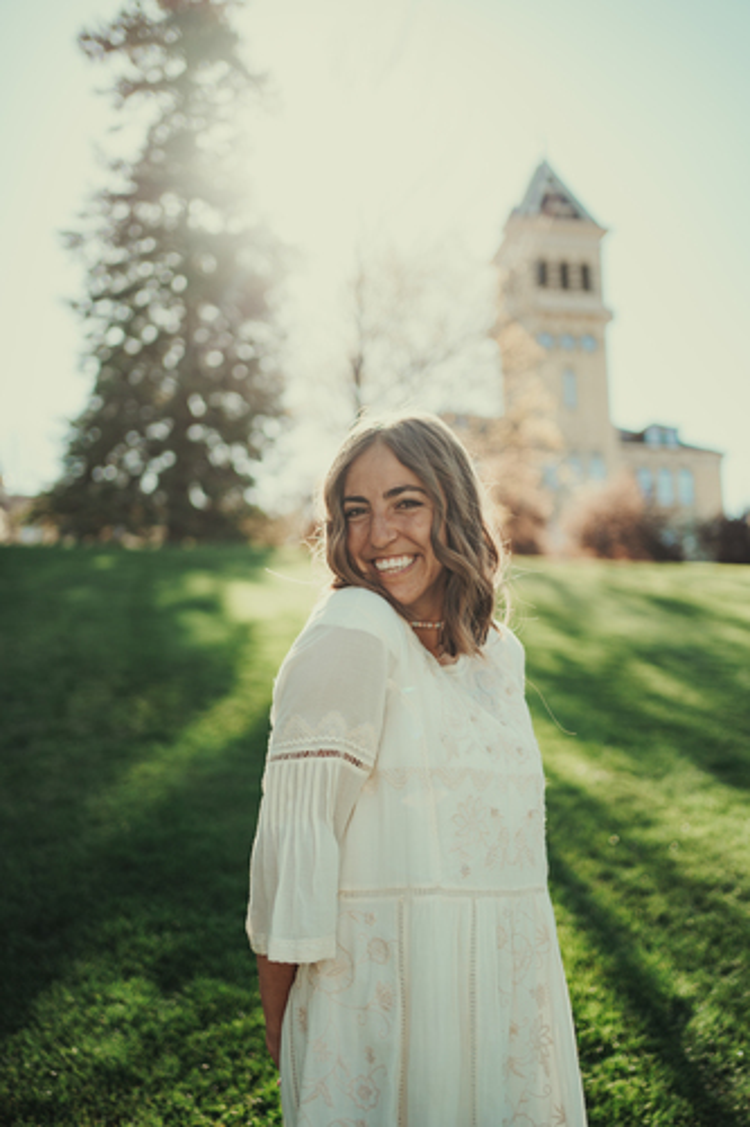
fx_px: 1094
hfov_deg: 37.8
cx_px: 375
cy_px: 564
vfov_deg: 54.5
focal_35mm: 35
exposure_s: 1/1250
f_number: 1.8
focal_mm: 35
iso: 100
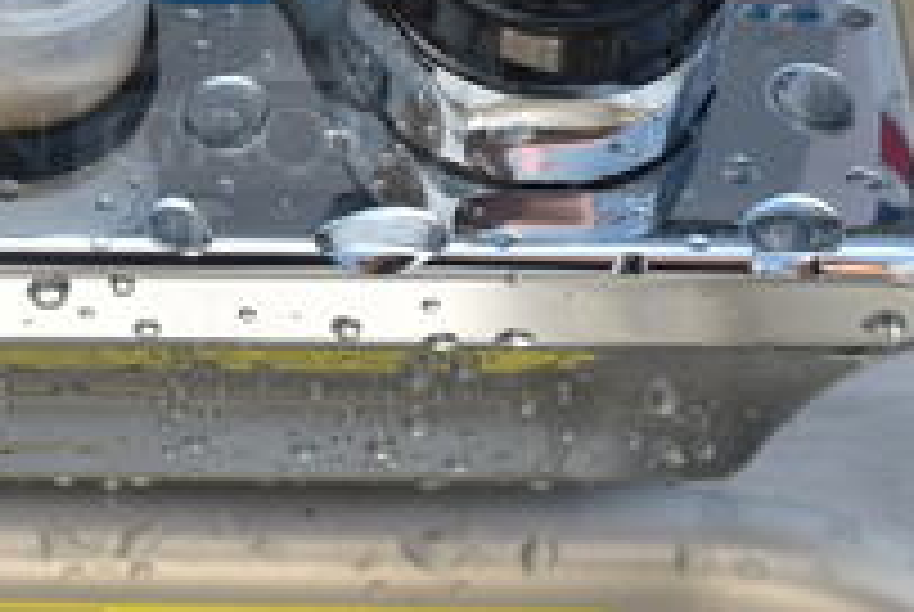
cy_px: -50
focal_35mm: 162
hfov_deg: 12.5
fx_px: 4119
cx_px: 23
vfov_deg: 8.4
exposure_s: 1/200
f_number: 9
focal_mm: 36
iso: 100
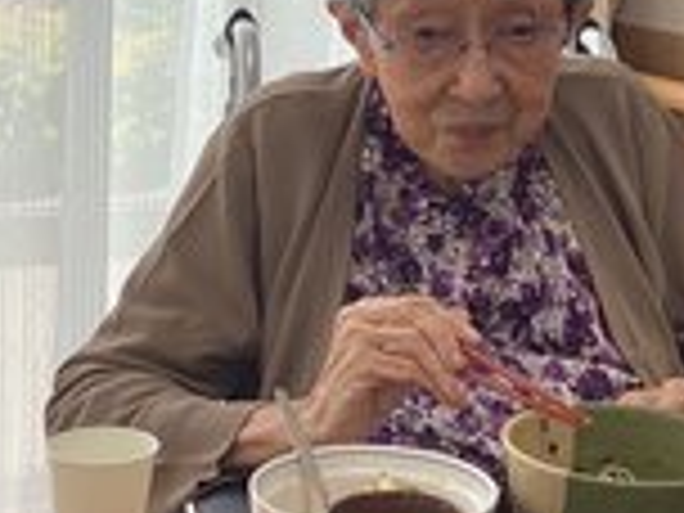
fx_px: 1818
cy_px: 45
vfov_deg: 15.9
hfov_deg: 21.2
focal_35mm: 92
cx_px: 495
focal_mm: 3.3
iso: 64
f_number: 2.4
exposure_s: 1/120
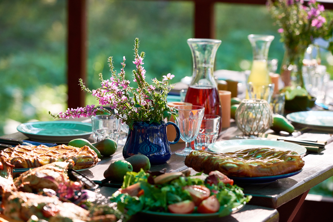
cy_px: 111
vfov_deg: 10.6
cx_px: 166
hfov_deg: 15.8
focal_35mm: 130
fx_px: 1203
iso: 800
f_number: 4.5
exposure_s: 1/320
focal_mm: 130
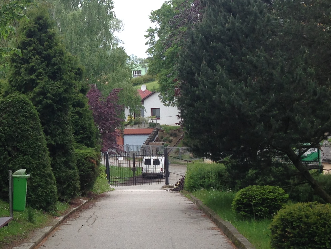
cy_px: 151
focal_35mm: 87
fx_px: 832
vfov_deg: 17.0
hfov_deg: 21.8
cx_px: 8
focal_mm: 4.12
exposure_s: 1/480
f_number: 2.4
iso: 50
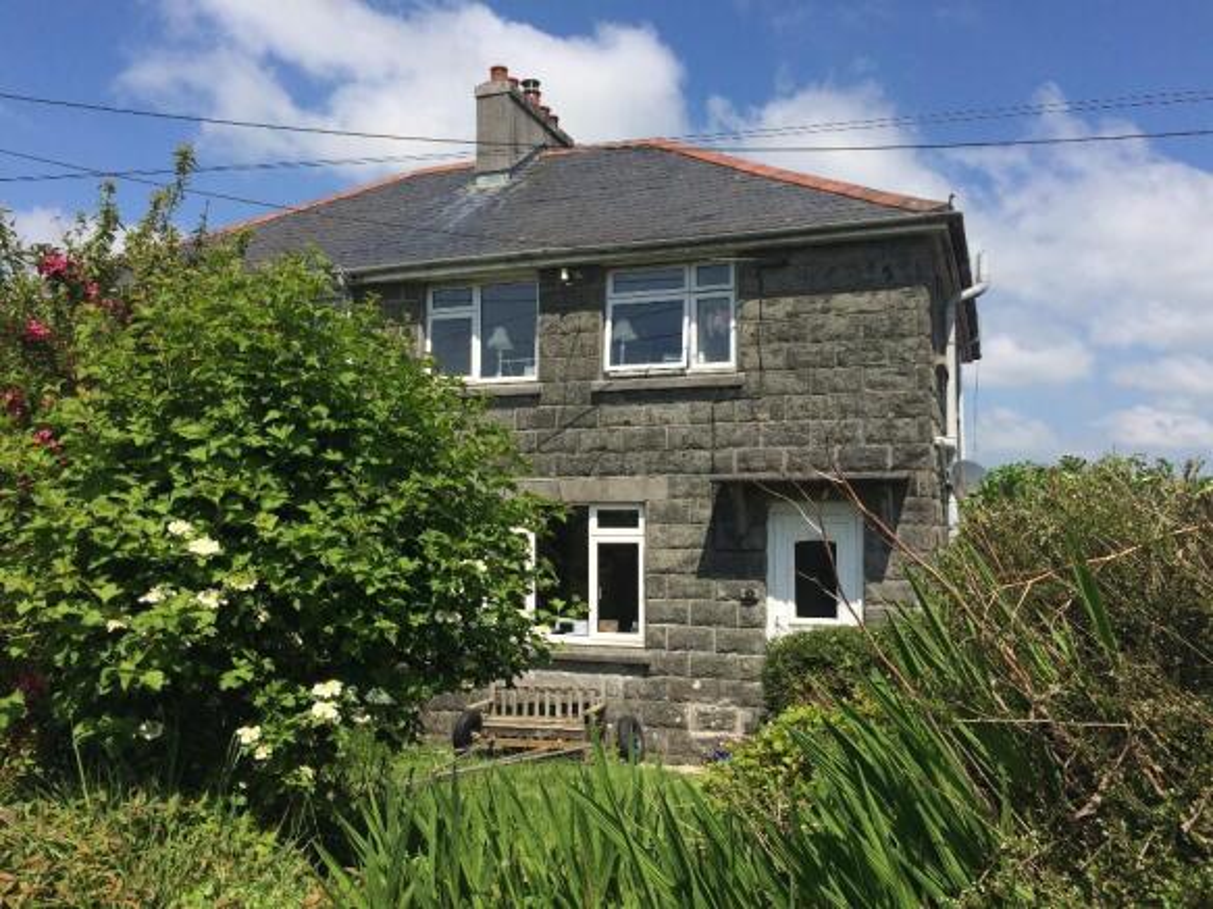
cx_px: 606
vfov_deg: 48.2
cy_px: 454
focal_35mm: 29
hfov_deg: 61.7
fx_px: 1016
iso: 32
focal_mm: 4.15
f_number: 2.2
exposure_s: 1/2415
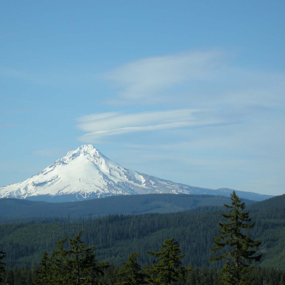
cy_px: 143
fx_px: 1360
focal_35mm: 146
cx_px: 139
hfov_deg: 12.0
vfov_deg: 12.0
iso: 64
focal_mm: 26.3
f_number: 5.8
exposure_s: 1/310
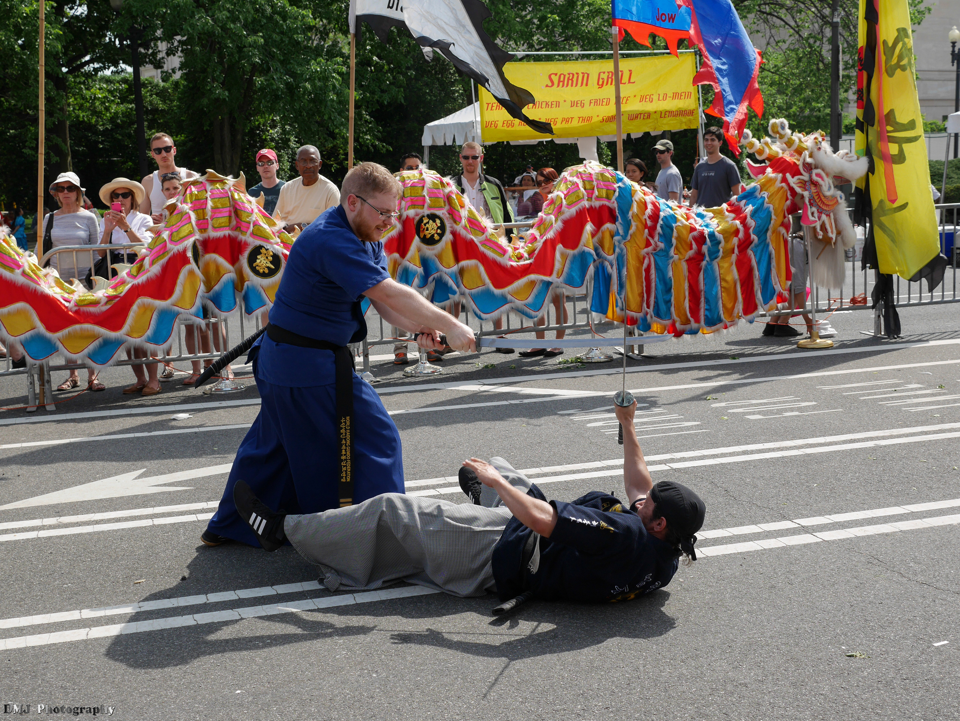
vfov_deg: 31.5
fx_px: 1276
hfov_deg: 41.2
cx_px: 480
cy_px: 360
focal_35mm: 46
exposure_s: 1/1000
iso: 200
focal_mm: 23
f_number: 4.5
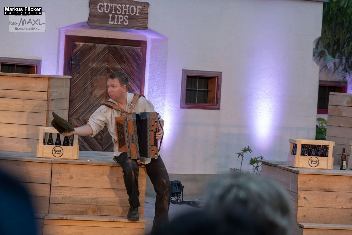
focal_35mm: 122
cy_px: 119
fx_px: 1193
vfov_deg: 11.2
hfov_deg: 16.8
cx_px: 176
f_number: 5
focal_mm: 80
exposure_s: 1/250
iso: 400
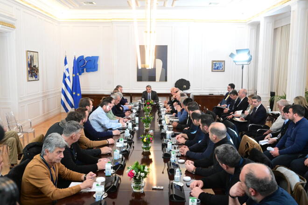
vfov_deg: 38.4
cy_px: 102
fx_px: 295
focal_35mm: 34
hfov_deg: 55.1
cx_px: 154
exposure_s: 1/320
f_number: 6.3
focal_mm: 34.5
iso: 8000
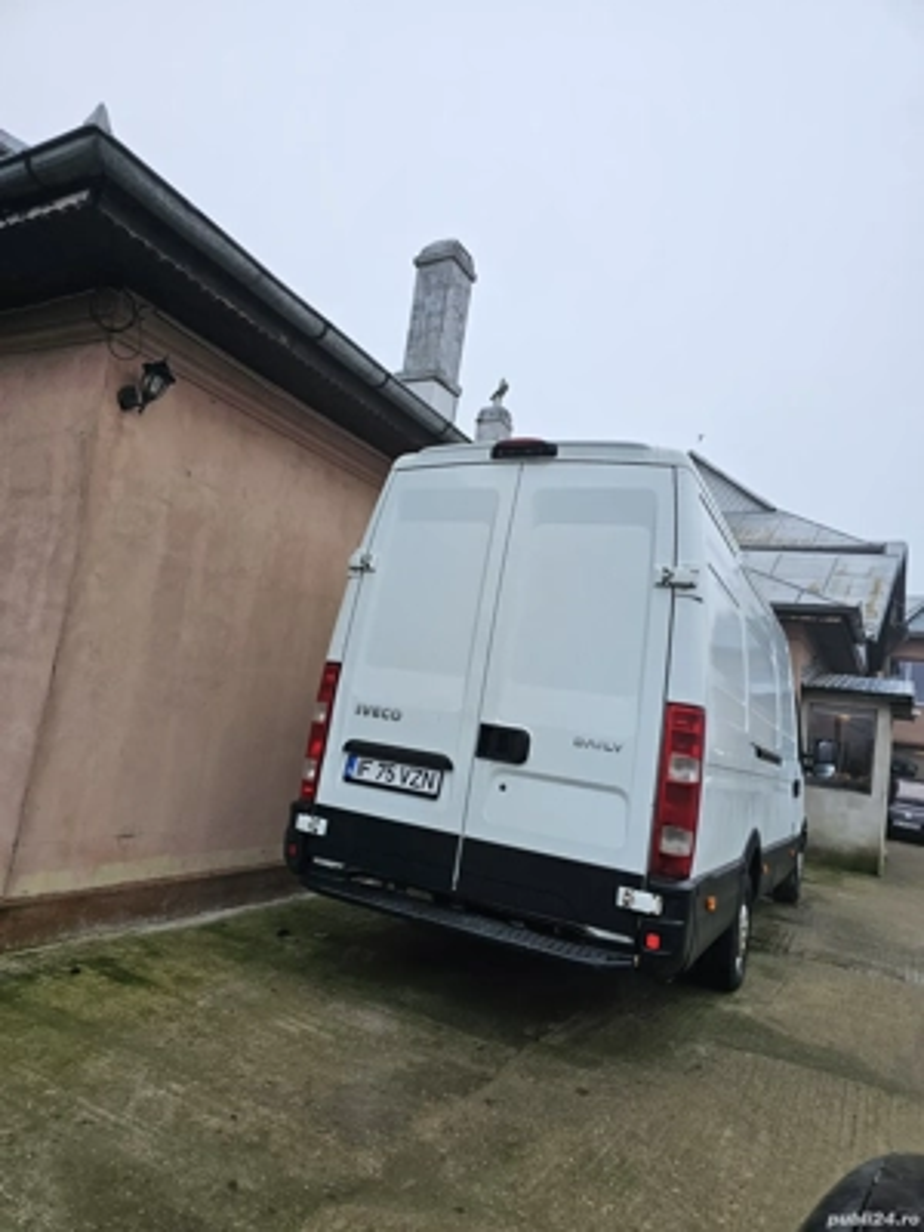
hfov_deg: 58.9
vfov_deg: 73.9
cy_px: 616
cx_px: 462
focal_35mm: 23
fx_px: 819
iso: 100
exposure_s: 1/190
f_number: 1.7
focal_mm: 6.3
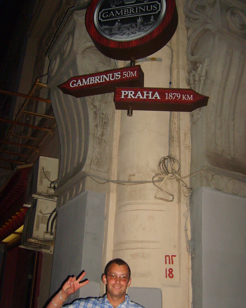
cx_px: 129
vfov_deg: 43.8
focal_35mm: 42
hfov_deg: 35.7
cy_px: 163
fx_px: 382
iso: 192
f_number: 2.8
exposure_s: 1/350
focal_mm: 5.8
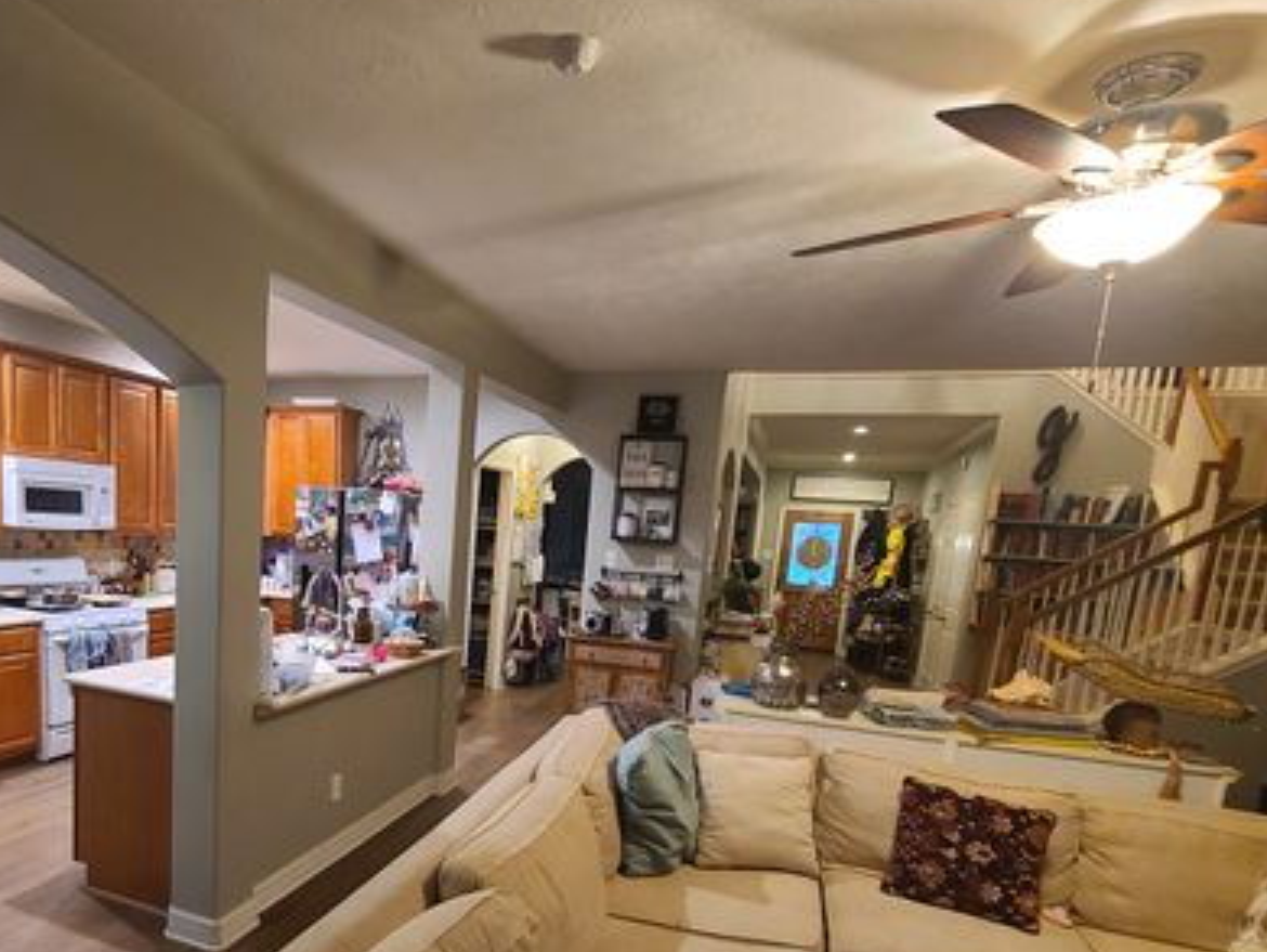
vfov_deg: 64.4
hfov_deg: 79.1
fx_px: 732
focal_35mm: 20
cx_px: 426
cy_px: 630
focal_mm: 2.2
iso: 500
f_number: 2.2
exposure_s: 1/30
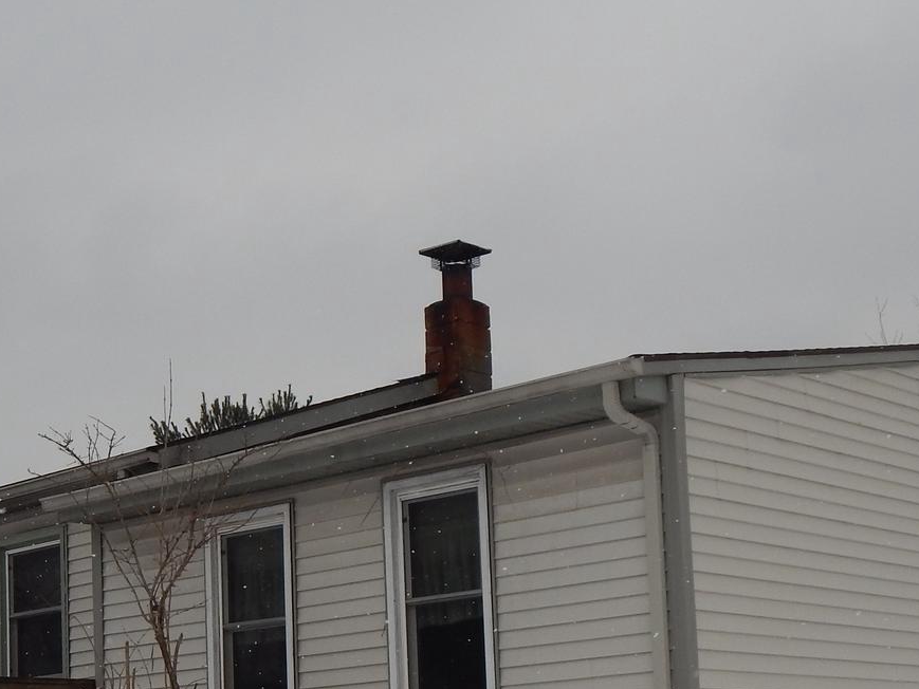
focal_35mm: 66
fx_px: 1752
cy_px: 608
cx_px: 459
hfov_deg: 29.4
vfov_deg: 21.8
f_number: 3.2
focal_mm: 5.1
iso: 125
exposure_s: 1/500
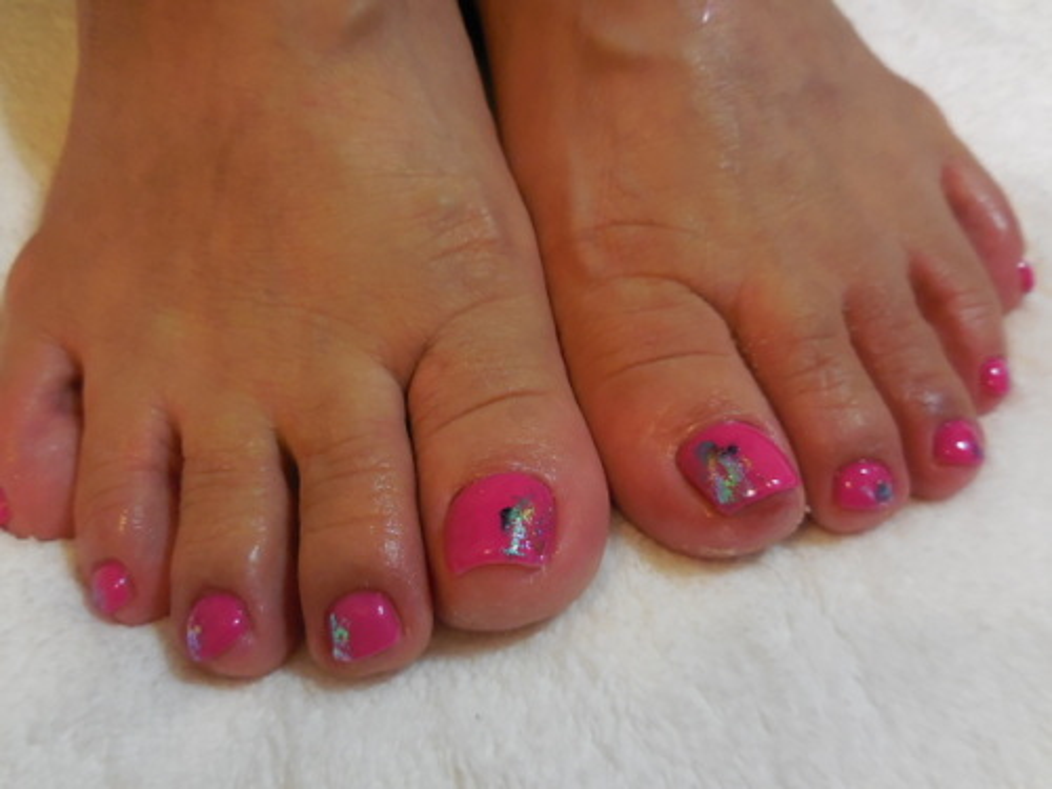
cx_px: 526
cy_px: 394
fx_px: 760
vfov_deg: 54.9
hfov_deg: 69.4
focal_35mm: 25
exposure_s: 1/20
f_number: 3.3
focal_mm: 4.5
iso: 400
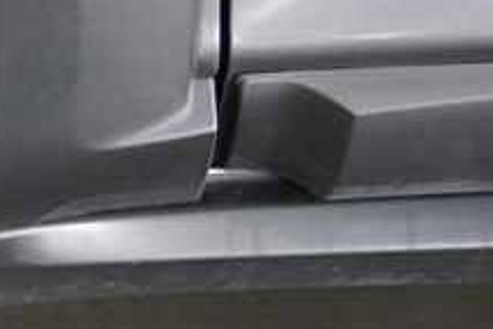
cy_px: 61
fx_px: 3018
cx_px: -635
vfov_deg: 6.2
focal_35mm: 220
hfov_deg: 8.6
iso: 4000
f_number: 2.8
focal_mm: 31
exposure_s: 1/160
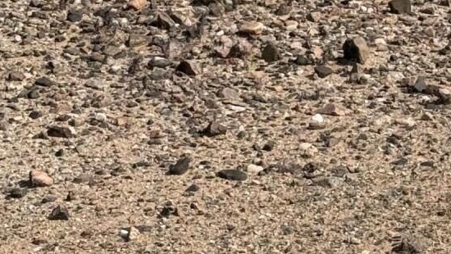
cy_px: -204
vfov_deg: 6.3
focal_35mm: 190
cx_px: 362
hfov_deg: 11.3
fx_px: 2273
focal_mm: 6.76
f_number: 1.78
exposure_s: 1/7874
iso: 64
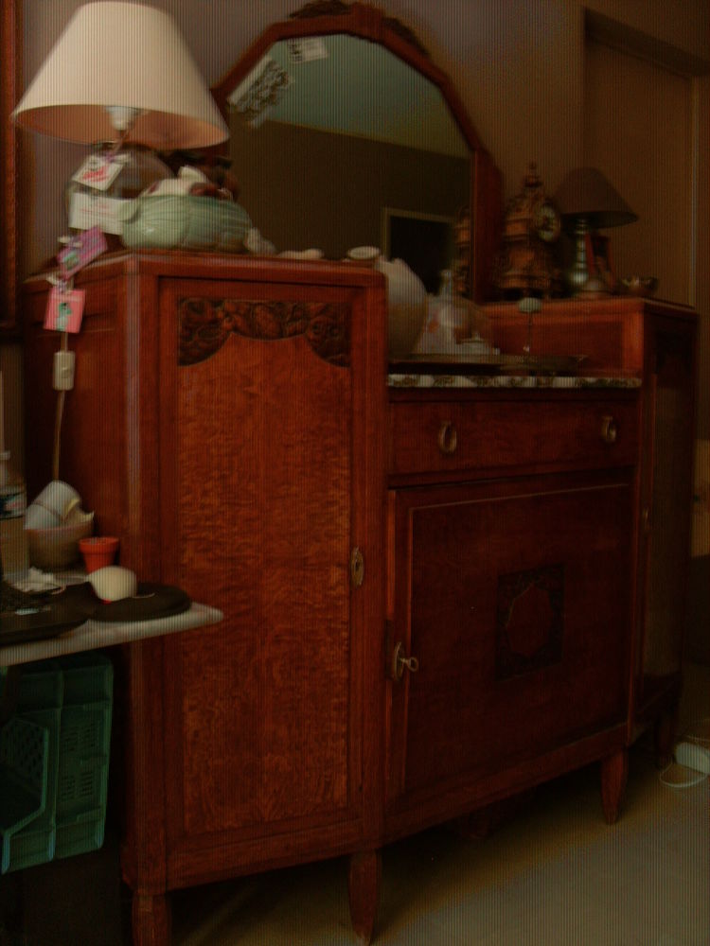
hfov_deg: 40.7
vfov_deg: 52.6
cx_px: 355
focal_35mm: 35
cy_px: 473
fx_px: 957
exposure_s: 1/45
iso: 100
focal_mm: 5.8
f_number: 2.8
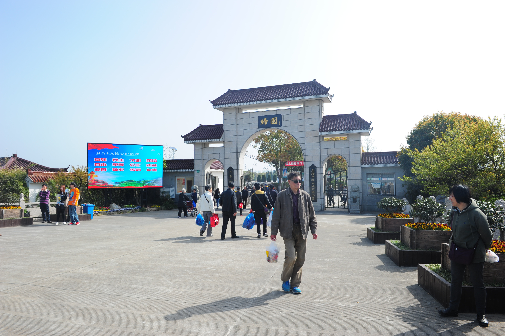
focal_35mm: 24
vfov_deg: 53.1
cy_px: 168
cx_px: 252
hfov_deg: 73.8
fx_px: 336
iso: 200
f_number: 10
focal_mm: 24
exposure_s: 1/200
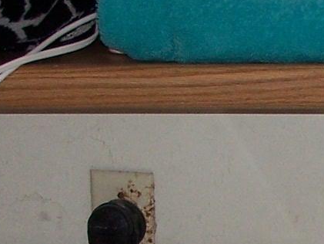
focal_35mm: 225
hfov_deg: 8.5
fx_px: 2107
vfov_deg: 6.5
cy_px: 416
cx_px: 543
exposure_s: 1/60
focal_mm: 7.8
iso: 125
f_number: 2.8
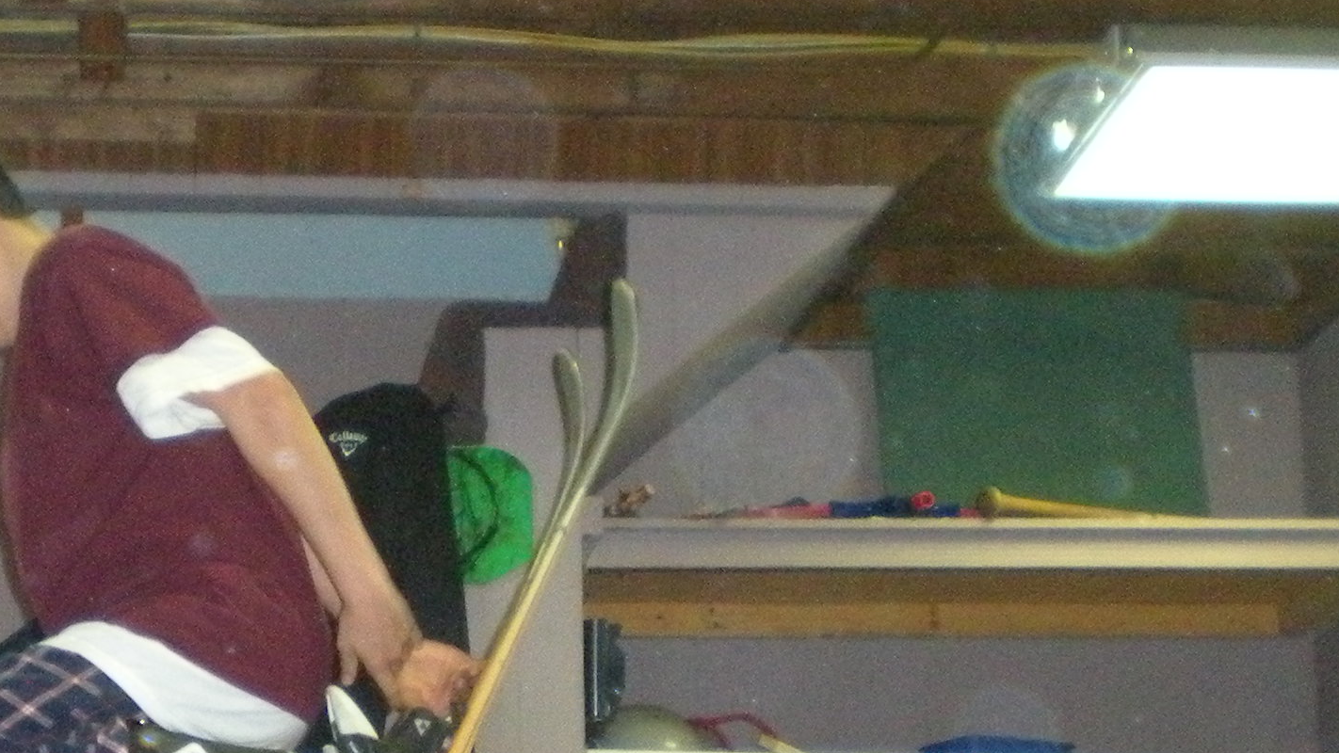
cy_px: 717
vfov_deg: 12.6
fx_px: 3373
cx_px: 298
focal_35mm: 95
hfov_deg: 22.2
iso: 496
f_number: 3.1
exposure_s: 1/60
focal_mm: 6.3
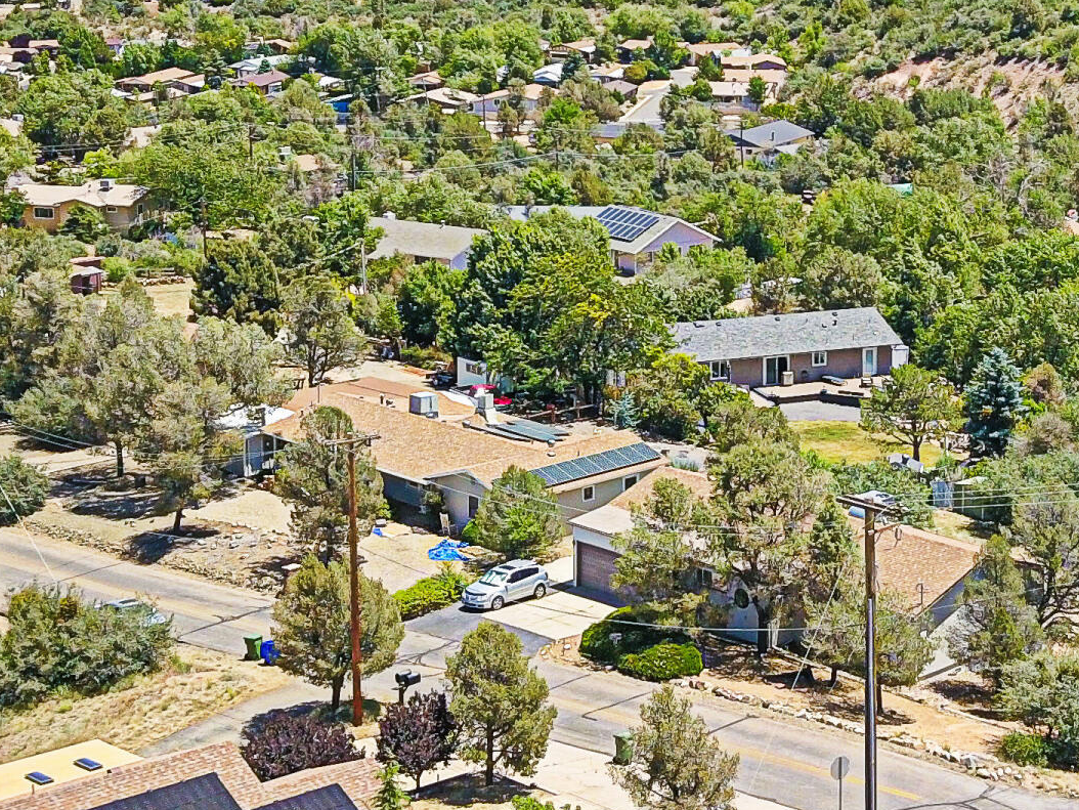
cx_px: 785
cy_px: 180
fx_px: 2307
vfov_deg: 19.7
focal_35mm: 74
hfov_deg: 26.1
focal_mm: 4.73
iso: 100
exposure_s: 1/1250
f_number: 2.2
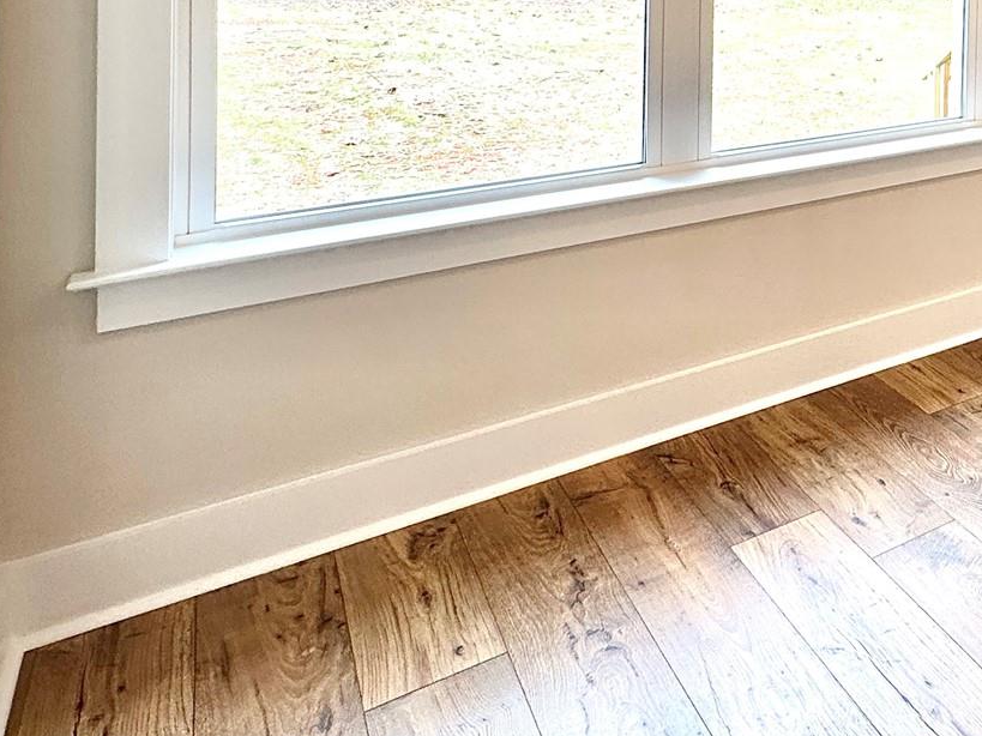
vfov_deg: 35.3
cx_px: 1126
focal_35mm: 35
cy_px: -59
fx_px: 993
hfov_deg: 40.3
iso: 64
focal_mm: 2.22
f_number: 2.2
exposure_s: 1/120
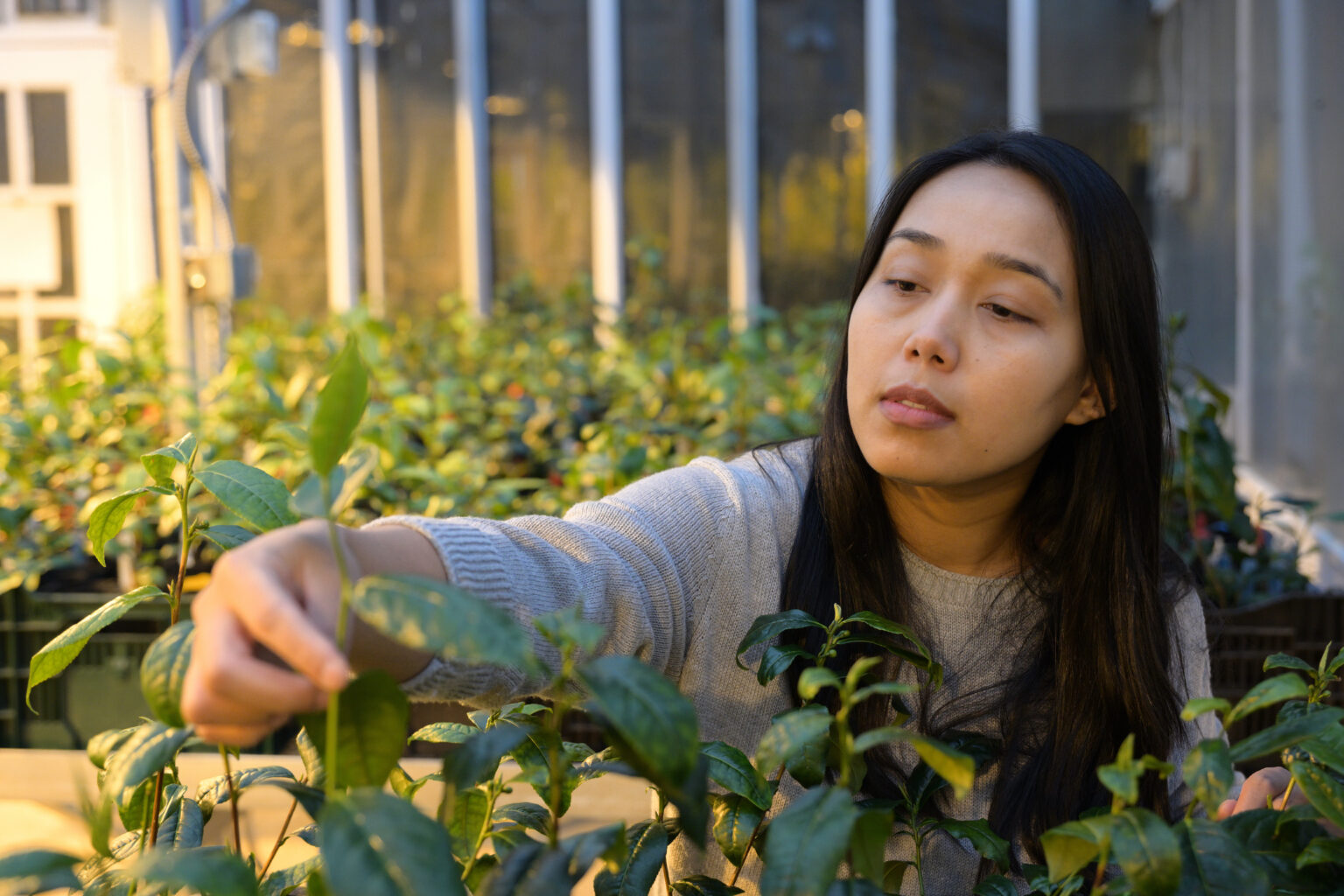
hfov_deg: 39.6
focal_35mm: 50
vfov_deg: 27.0
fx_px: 1867
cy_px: 448
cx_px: 672
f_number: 4
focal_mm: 50
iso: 1250
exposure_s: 1/250
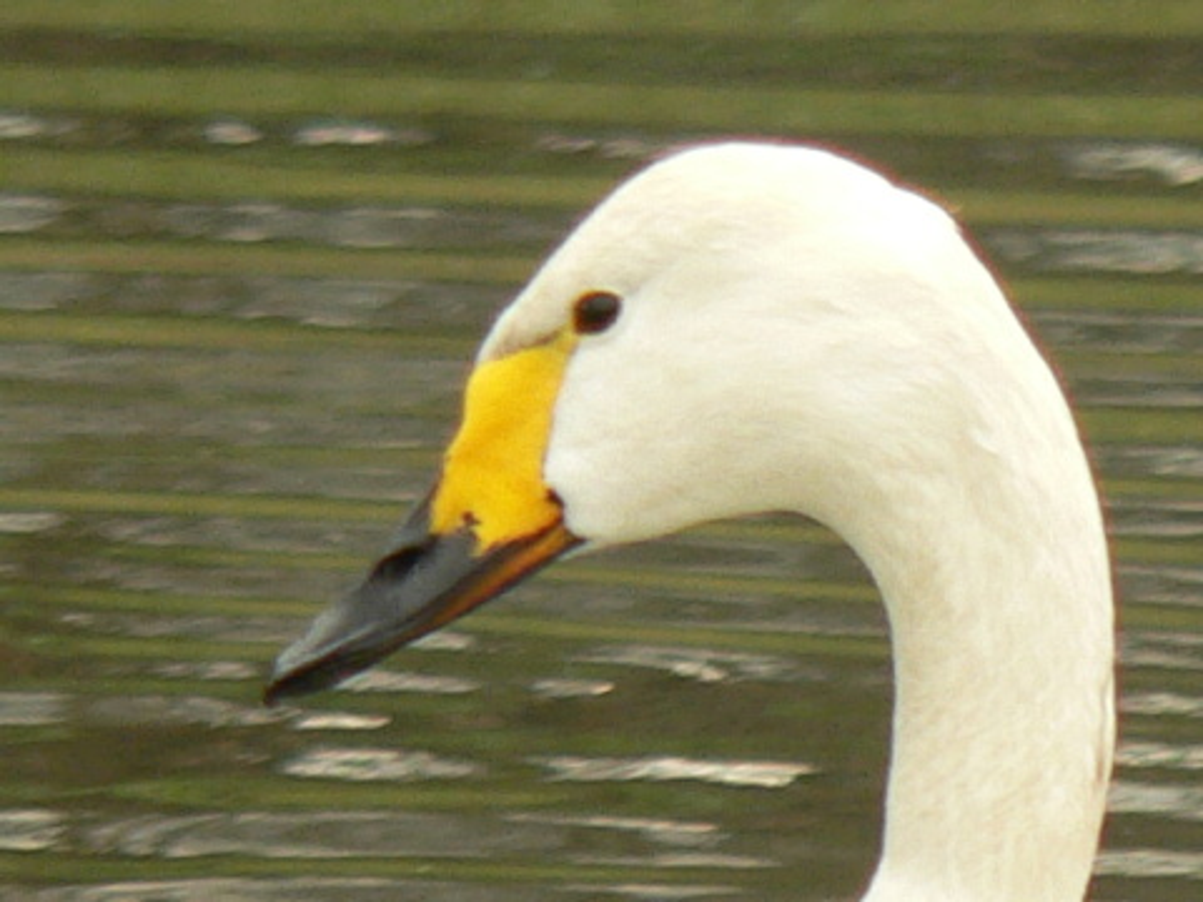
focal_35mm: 226
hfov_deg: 8.8
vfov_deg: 6.6
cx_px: 602
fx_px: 7854
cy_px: 451
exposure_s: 1/125
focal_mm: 37.6
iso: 100
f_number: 3.3
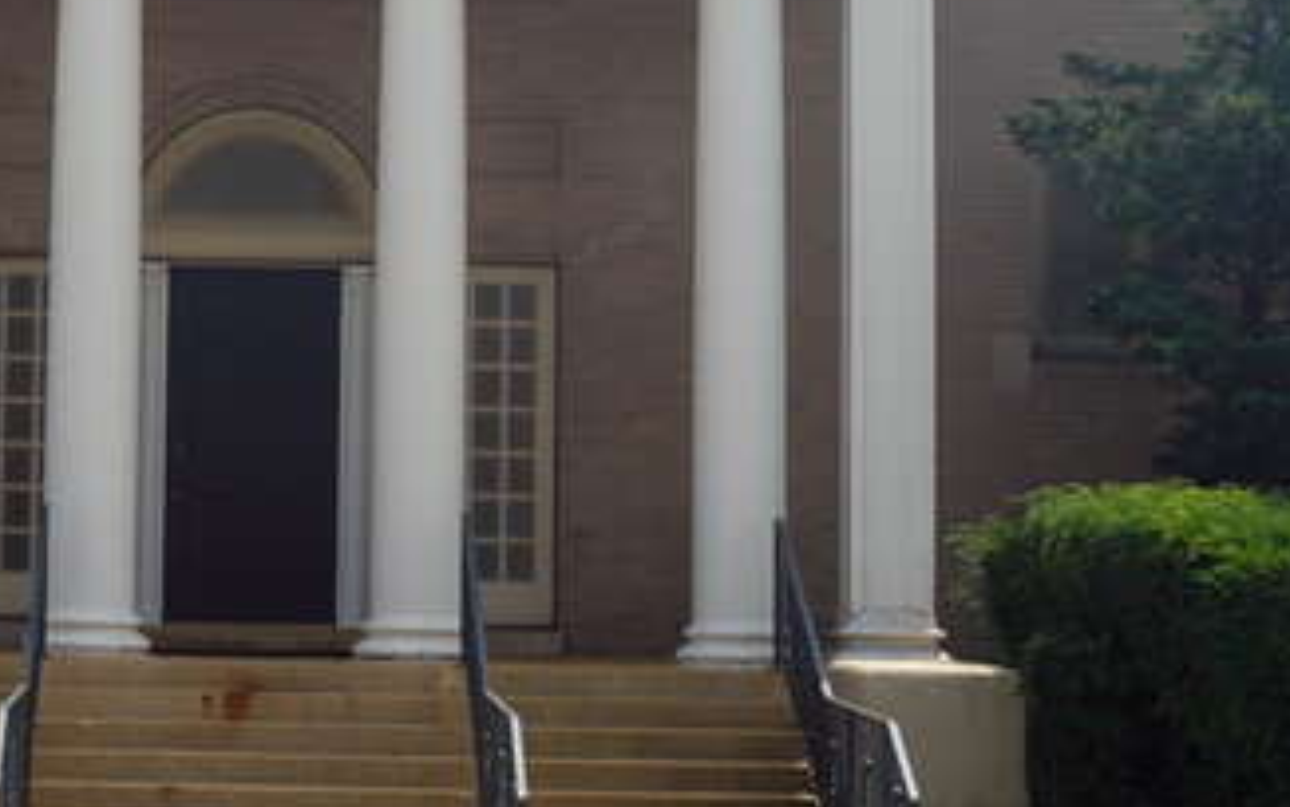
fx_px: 4088
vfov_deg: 11.2
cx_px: 233
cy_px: 200
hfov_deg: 17.8
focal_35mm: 116
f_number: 11
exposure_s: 1/125
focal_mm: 31
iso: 100
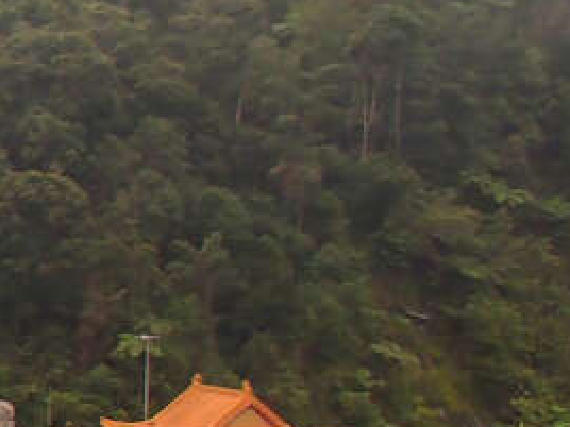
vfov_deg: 9.9
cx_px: -1210
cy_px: 432
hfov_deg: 9.7
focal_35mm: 149
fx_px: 2453
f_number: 2.8
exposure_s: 1/370
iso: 100
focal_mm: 3.61
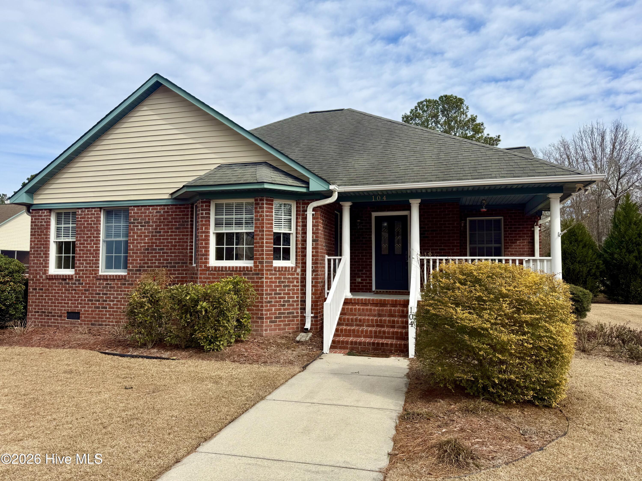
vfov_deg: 56.8
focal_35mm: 24
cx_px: 321
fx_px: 445
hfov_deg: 71.6
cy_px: 240
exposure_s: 1/4673
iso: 80
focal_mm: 6.76
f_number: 1.78
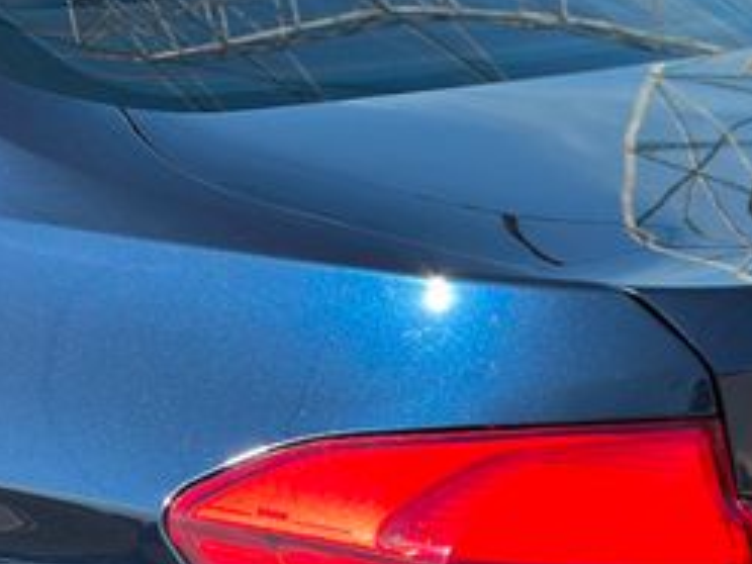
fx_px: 2694
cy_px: 716
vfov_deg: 11.7
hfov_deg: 15.3
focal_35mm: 124
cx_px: -161
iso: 80
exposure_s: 1/1992
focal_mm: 6.86
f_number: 1.78
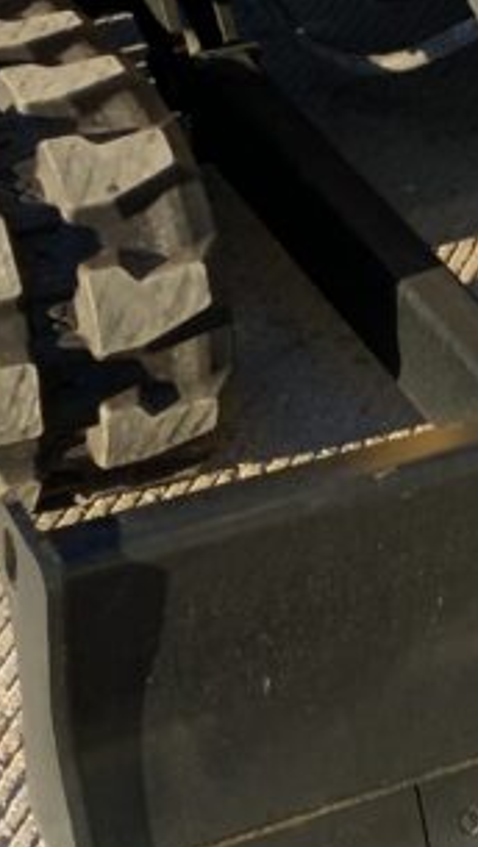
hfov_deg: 11.3
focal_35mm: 106
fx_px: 2384
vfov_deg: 20.1
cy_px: 353
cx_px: 489
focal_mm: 3
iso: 16
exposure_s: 1/312
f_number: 1.8
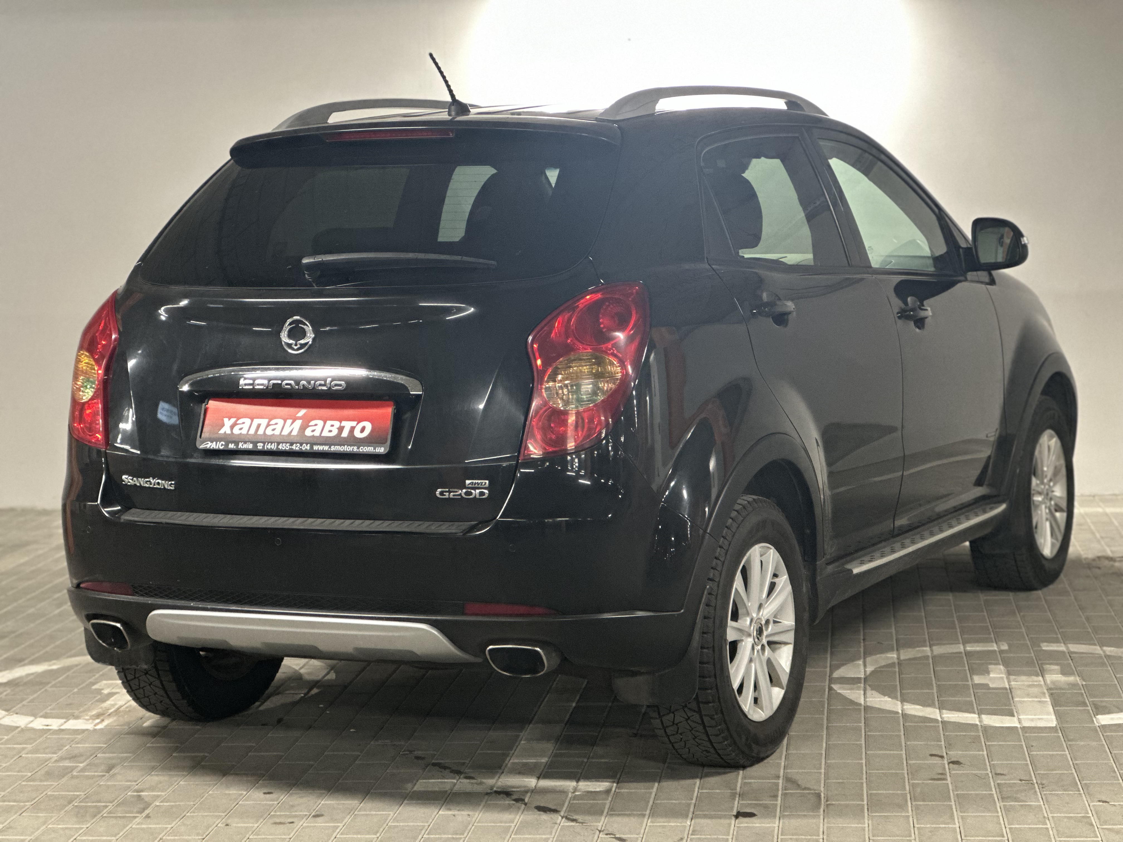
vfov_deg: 19.1
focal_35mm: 77
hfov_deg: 25.3
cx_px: 562
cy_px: 421
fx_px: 2498
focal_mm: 9
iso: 400
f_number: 2.8
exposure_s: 1/20
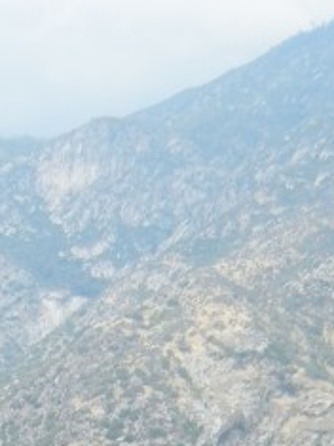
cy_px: 812
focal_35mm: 131
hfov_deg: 11.3
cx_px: 146
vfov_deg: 13.5
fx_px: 1687
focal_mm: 5.4
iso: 160
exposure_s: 1/588
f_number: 3.5
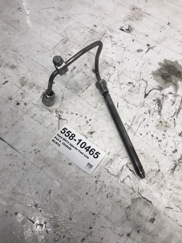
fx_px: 196
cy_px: 122
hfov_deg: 49.7
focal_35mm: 28
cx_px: 91
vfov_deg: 63.4
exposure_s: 1/120
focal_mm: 3.99
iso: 25
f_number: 1.8
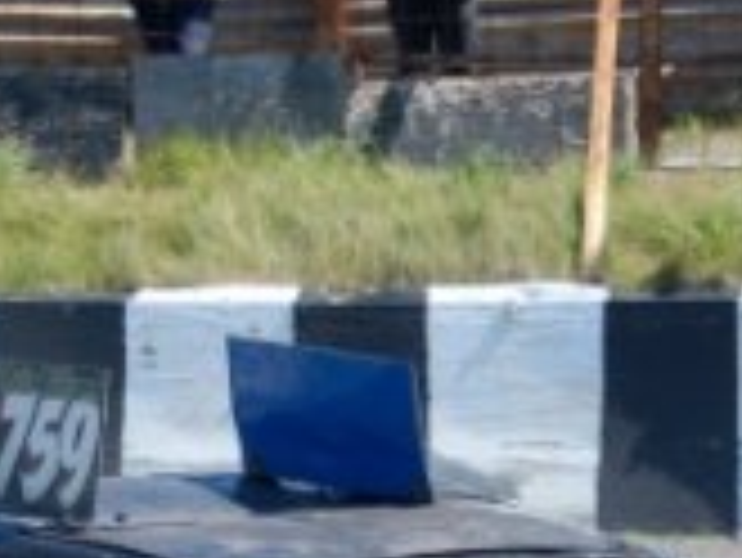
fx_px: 5513
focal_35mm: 257
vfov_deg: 5.8
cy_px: 711
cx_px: 409
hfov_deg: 7.7
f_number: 5
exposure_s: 1/1000
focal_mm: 46
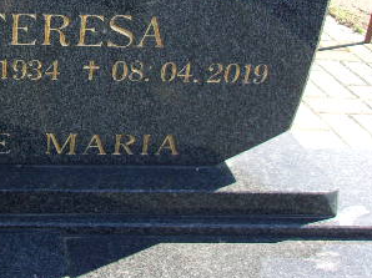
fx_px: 623
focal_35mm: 58
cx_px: 0
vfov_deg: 24.2
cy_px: 5
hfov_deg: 30.9
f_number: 3
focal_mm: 4.9
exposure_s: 1/250
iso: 80
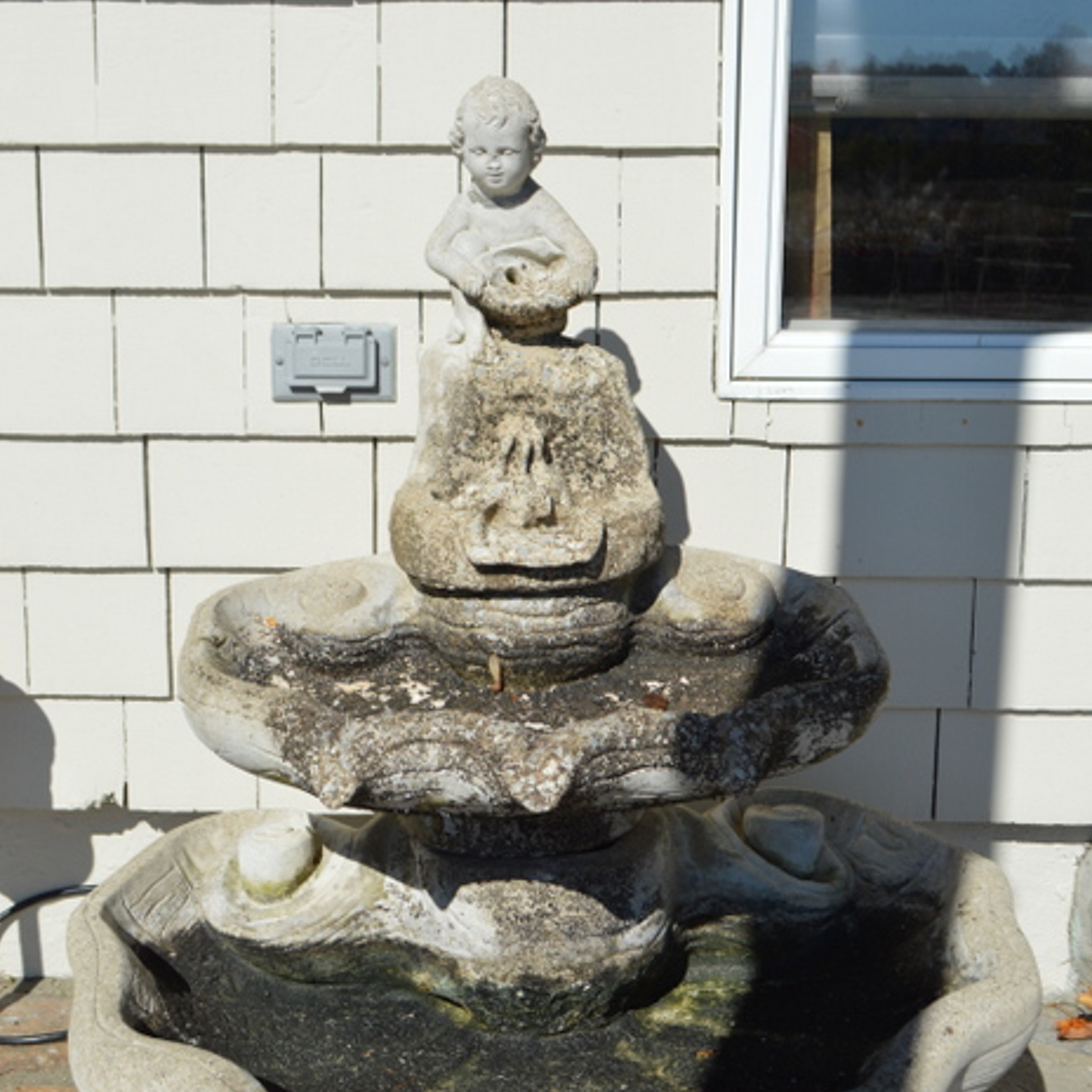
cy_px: 666
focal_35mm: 50
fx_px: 1785
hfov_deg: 34.0
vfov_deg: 33.9
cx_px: 546
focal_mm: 26
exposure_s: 1/320
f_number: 9
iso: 100
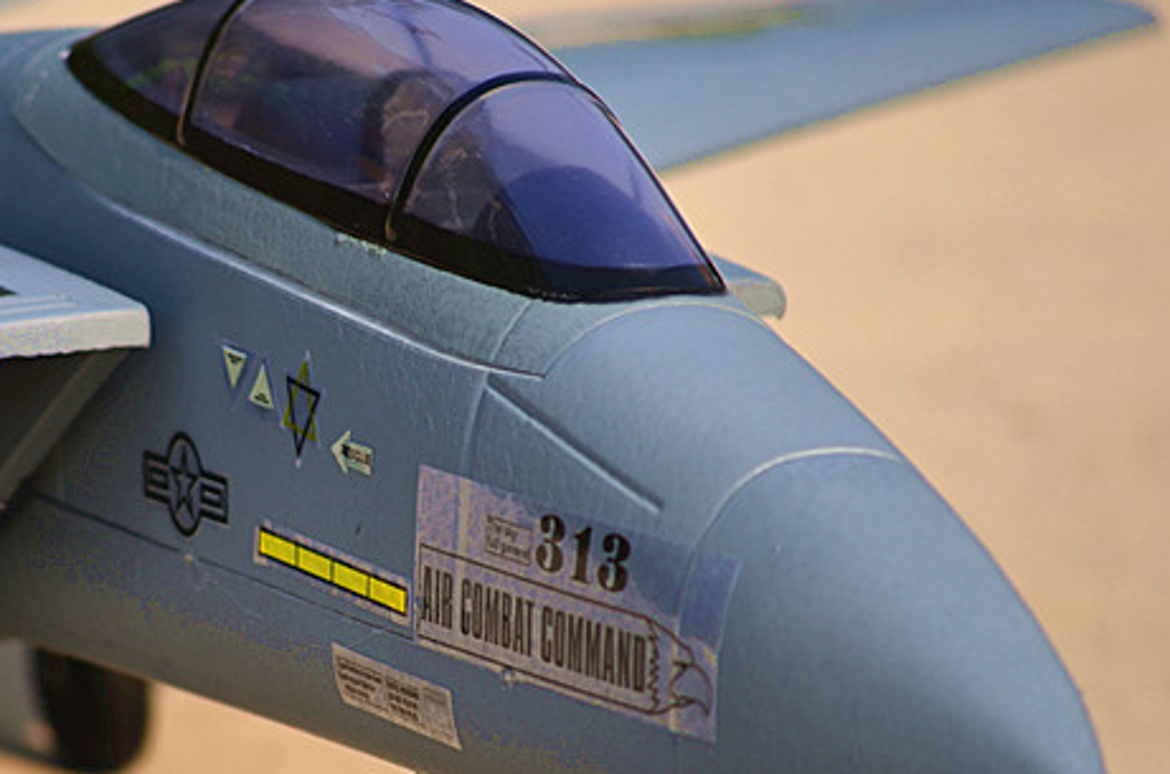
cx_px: 279
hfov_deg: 4.0
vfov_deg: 2.6
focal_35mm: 521
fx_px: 16892
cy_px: 471
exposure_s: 1/500
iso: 100
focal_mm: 200
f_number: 5.6
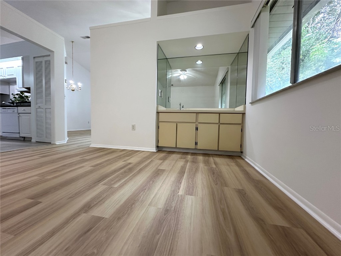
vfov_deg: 85.7
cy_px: 128
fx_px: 138
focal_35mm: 14
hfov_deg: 102.1
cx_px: 170
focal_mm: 2.22
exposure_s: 1/63
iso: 160
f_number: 2.2
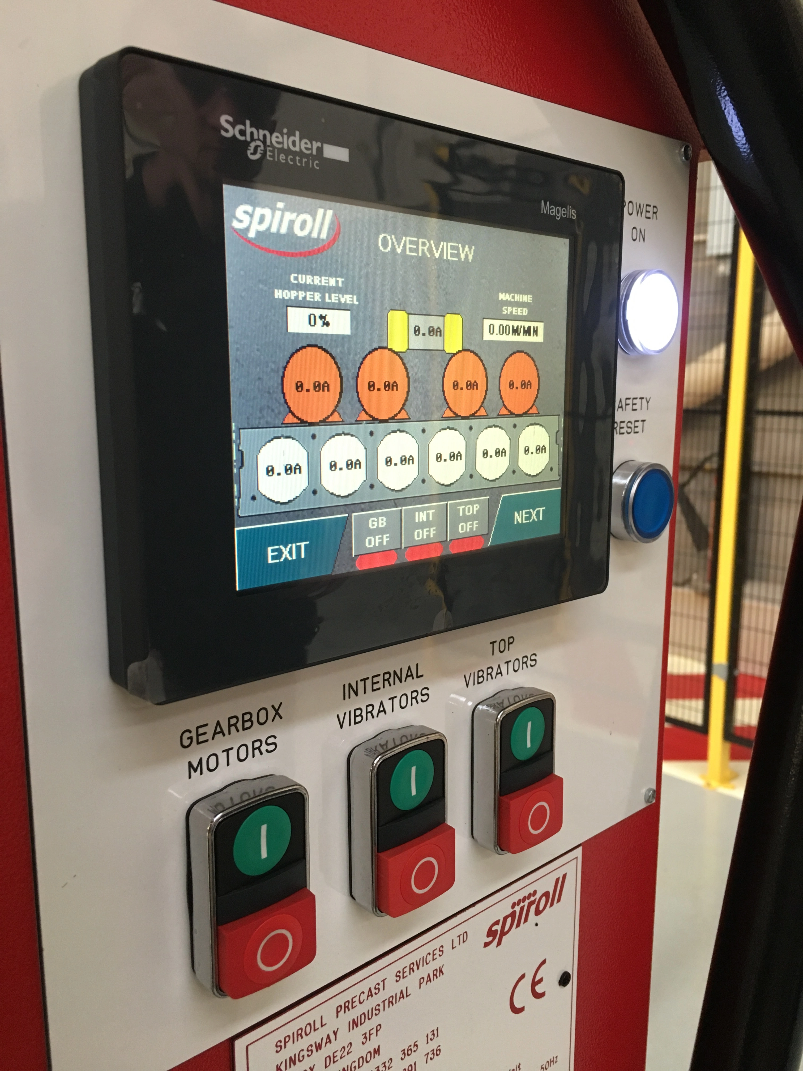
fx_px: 897
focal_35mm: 29
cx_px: 402
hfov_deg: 48.2
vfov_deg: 61.7
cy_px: 536
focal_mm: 4.15
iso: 160
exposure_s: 1/33
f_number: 2.2
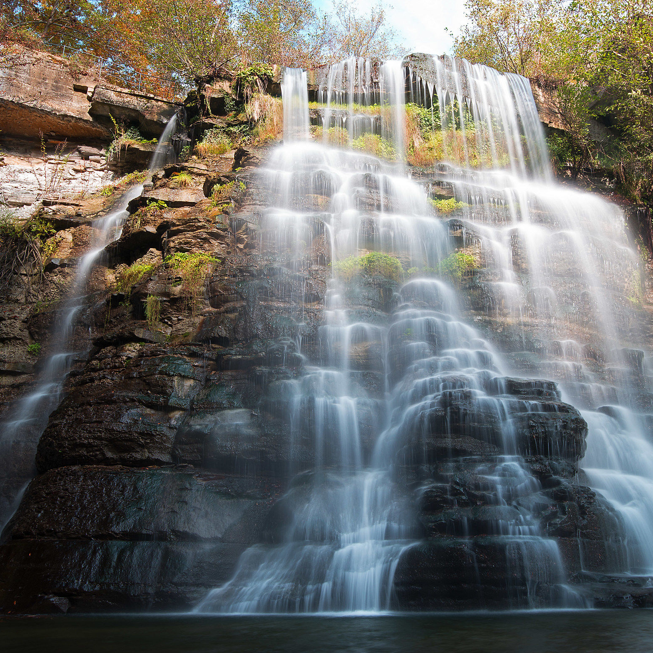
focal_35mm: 34
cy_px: 319
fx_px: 726
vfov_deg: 48.4
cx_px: 376
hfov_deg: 48.3
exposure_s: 1.3
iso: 50
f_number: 29
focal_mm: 26
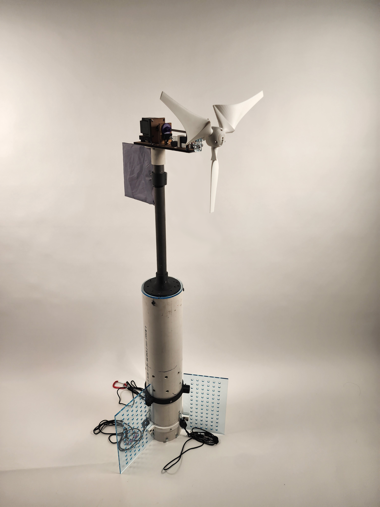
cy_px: 254
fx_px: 337
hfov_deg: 58.9
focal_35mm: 23
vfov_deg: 73.9
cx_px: 190
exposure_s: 1/180
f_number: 1.8
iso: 25
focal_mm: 6.4
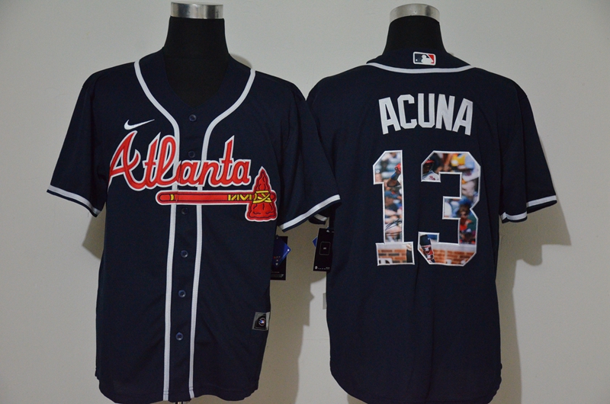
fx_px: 1268
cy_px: 202
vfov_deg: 18.1
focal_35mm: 75
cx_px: 305
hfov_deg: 27.0
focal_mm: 50
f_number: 4.8
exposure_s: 1/20
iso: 4000
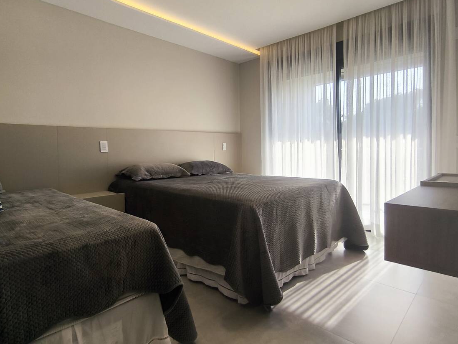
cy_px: 155
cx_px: 210
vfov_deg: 63.3
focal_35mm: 21
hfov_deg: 78.8
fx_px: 278
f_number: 2.2
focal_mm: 1.65
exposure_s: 1/184
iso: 50
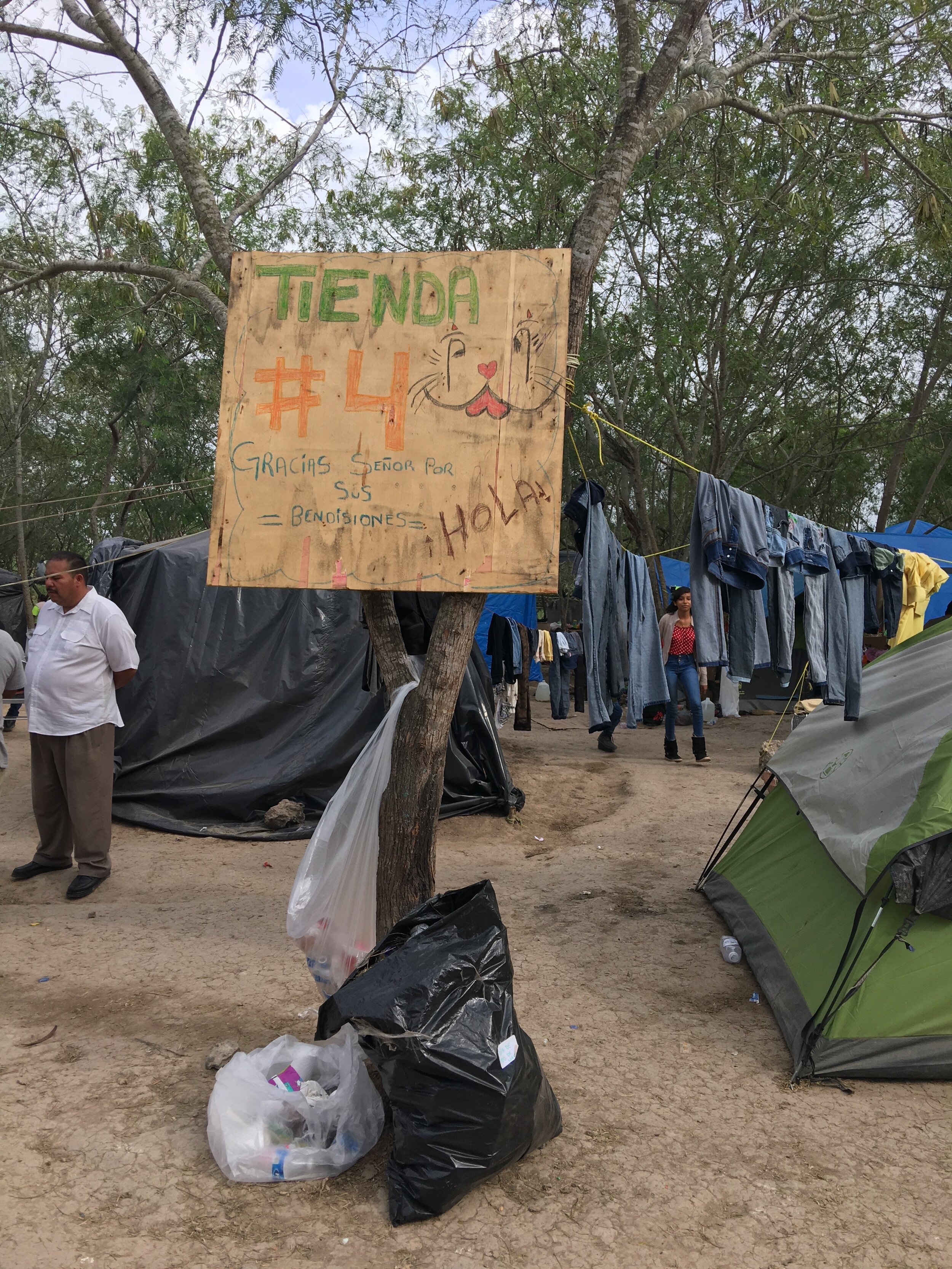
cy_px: 634
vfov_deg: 61.7
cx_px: 476
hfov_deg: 48.2
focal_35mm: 29
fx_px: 1063
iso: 25
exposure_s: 1/527
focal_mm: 4.15
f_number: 2.2
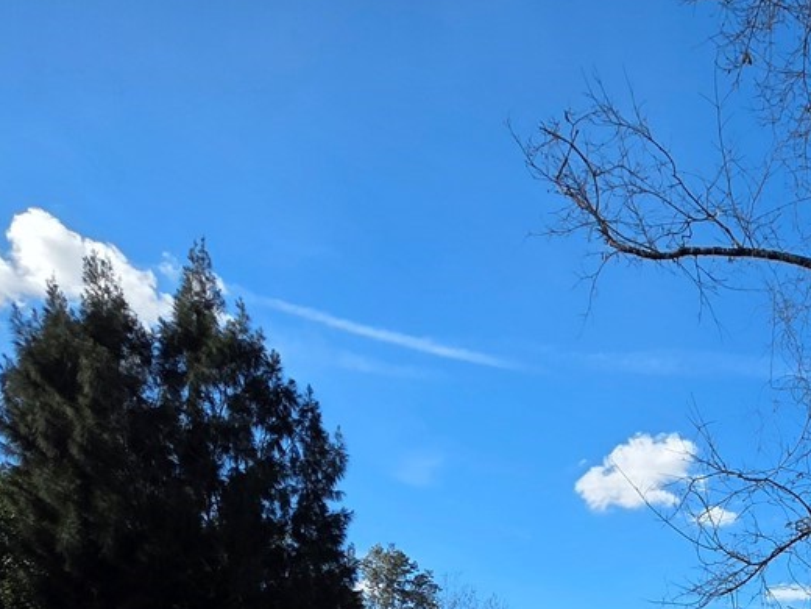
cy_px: 879
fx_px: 937
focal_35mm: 40
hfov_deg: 40.6
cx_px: 822
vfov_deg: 27.1
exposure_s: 1/1619
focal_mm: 2.2
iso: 40
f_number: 1.9
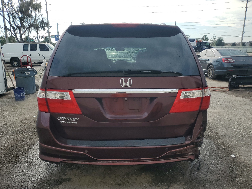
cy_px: 94
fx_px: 189
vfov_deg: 53.1
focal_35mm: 26
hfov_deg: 67.3
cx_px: 126
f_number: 1.5
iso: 50
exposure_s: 1/2000
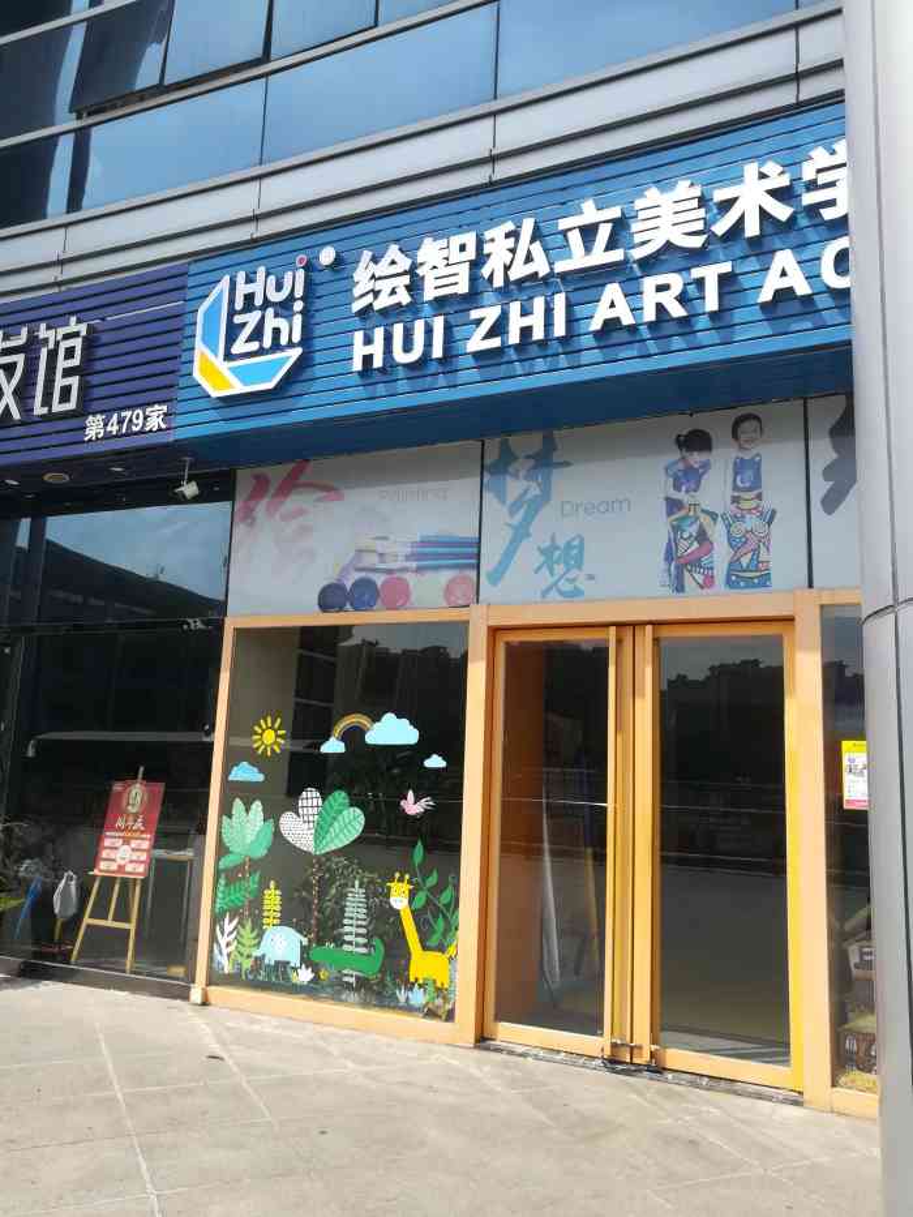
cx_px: 456
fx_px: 914
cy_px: 608
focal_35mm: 26
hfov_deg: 53.1
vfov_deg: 67.3
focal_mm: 3.83
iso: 50
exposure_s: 1/833
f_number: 2.2
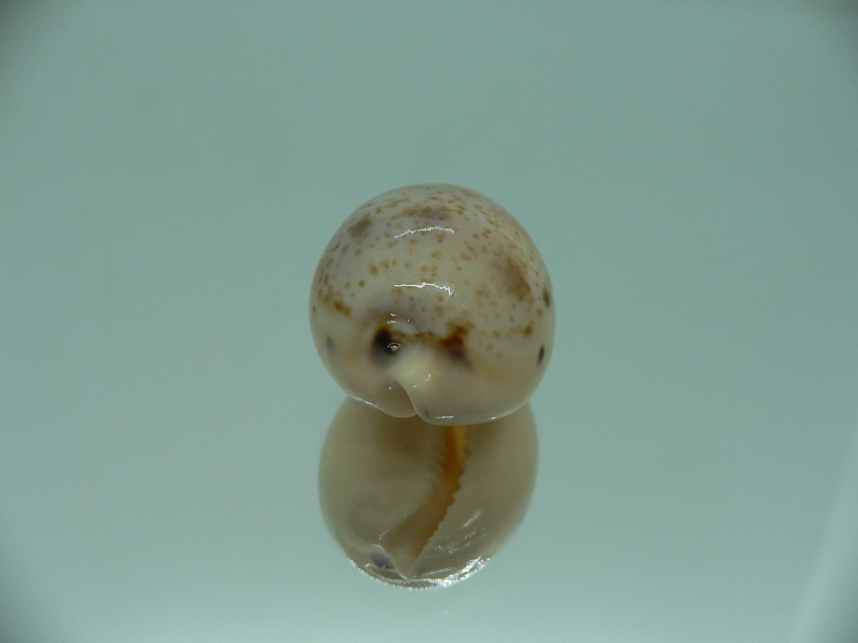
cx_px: 429
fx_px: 868
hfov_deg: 52.6
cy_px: 322
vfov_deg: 40.7
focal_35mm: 35
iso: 80
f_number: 2.8
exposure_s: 1/80
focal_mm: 4.6
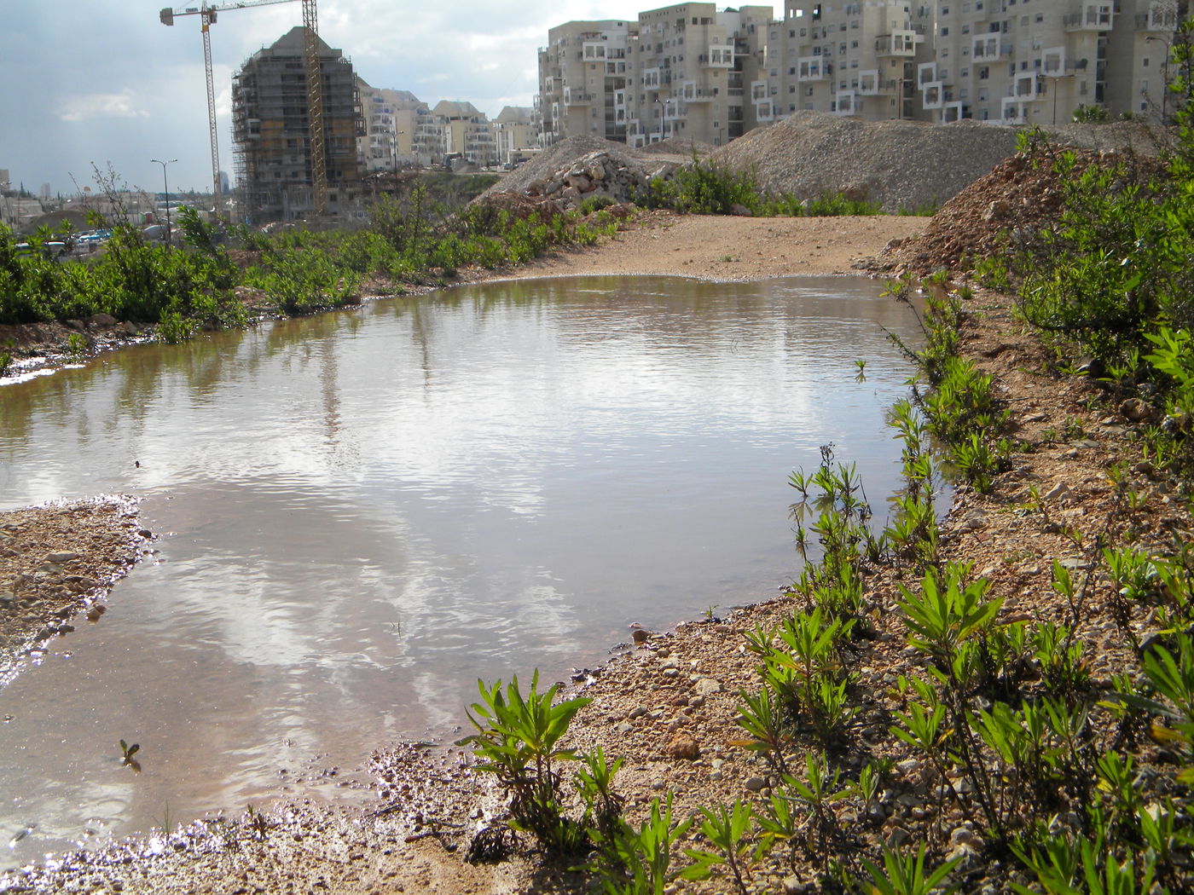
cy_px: 448
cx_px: 597
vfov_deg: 35.1
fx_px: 1414
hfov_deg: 45.8
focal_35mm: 41
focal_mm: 7.3
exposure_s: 1/302
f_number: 7.6
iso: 80
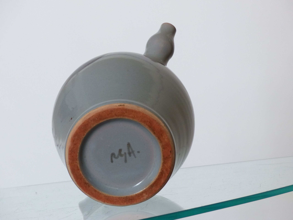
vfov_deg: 28.0
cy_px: 110
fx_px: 440
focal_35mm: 52
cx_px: 146
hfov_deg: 36.8
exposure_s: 1/60
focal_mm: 9.4
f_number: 2.8
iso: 320
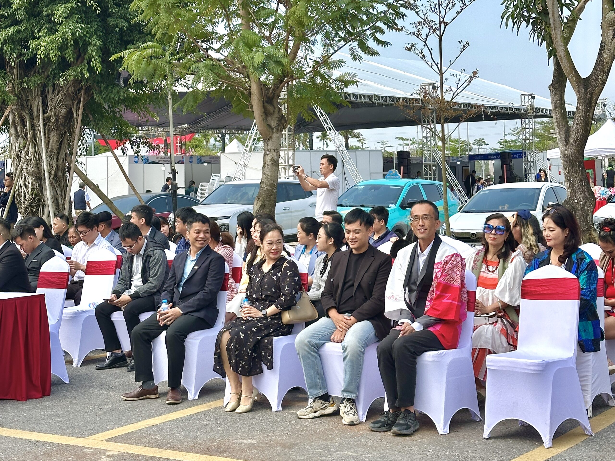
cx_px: 308
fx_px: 853
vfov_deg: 30.3
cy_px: 230
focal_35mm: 48
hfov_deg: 39.7
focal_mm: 6.86
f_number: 1.78
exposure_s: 1/2304
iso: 64
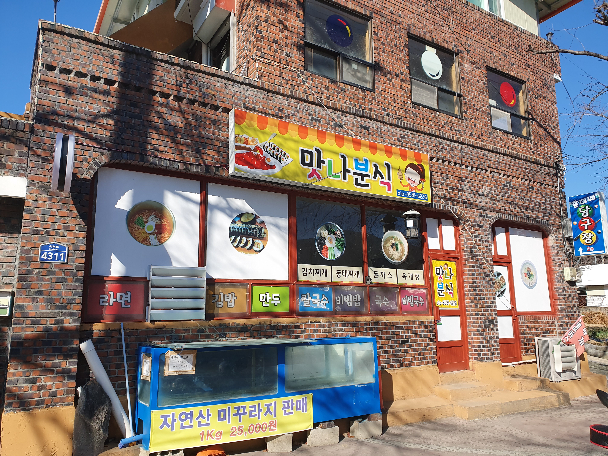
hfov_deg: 67.3
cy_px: 228
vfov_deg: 53.1
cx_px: 304
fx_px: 457
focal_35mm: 26
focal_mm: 4.32
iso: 50
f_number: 2.4
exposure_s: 1/1436
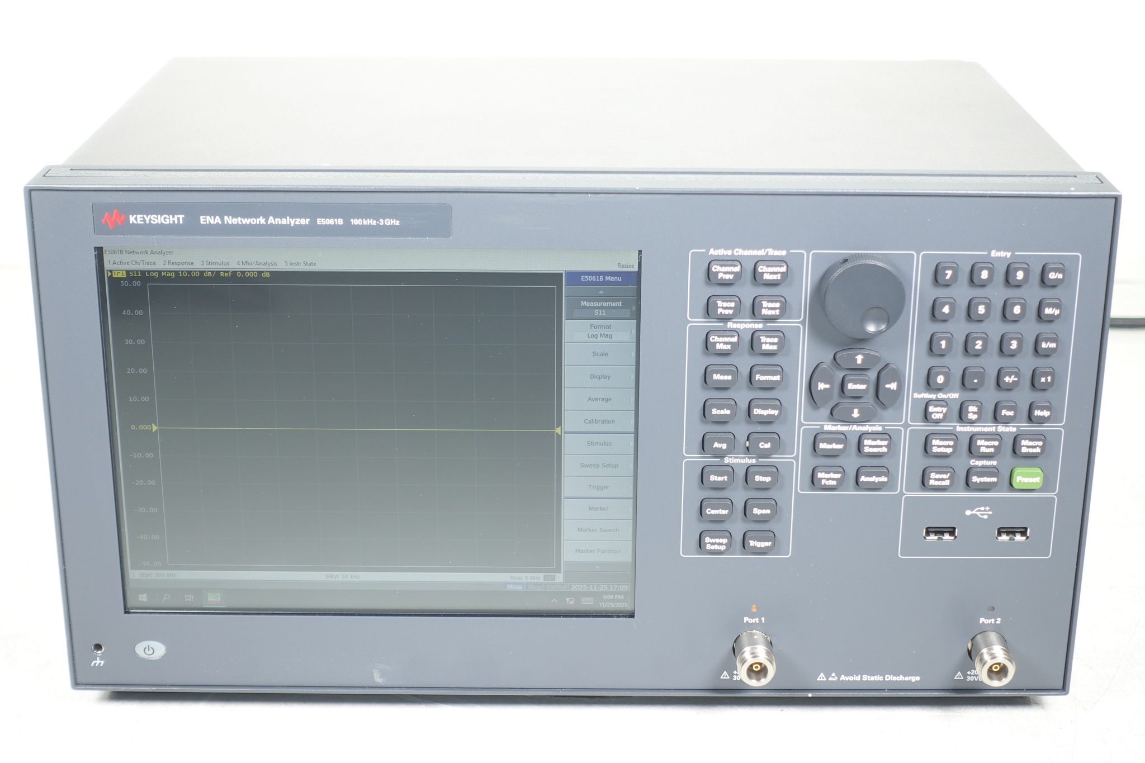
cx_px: 572
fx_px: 2035
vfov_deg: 21.2
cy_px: 382
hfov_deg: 31.4
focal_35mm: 64
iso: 125
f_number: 3.2
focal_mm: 23.34
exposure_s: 1/80
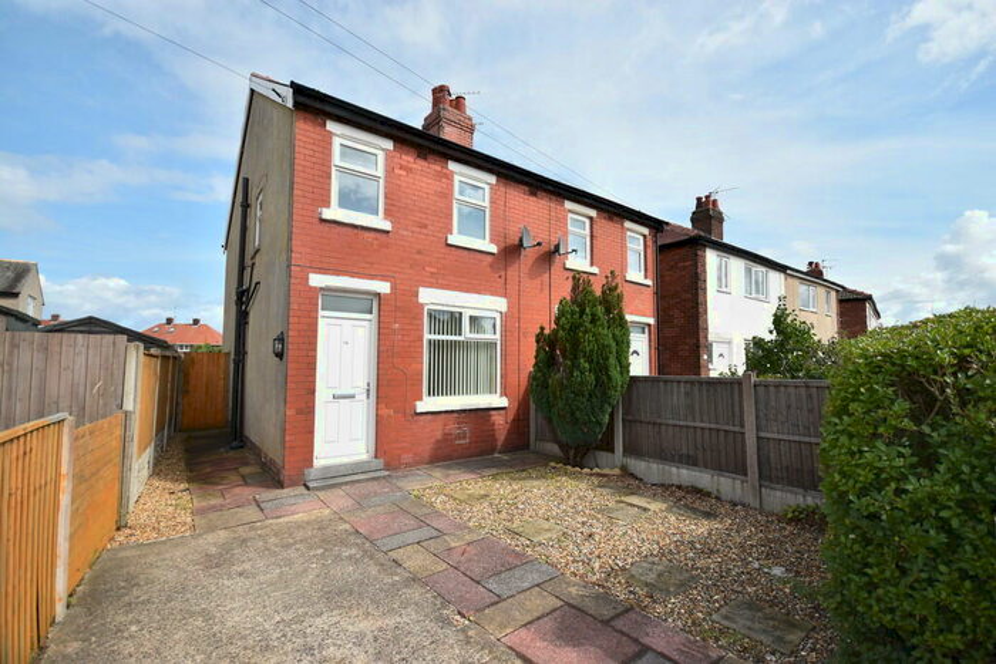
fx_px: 415
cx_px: 498
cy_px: 332
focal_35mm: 15
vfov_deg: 77.4
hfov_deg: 100.4
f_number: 4
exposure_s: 1/640
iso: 100
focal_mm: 10
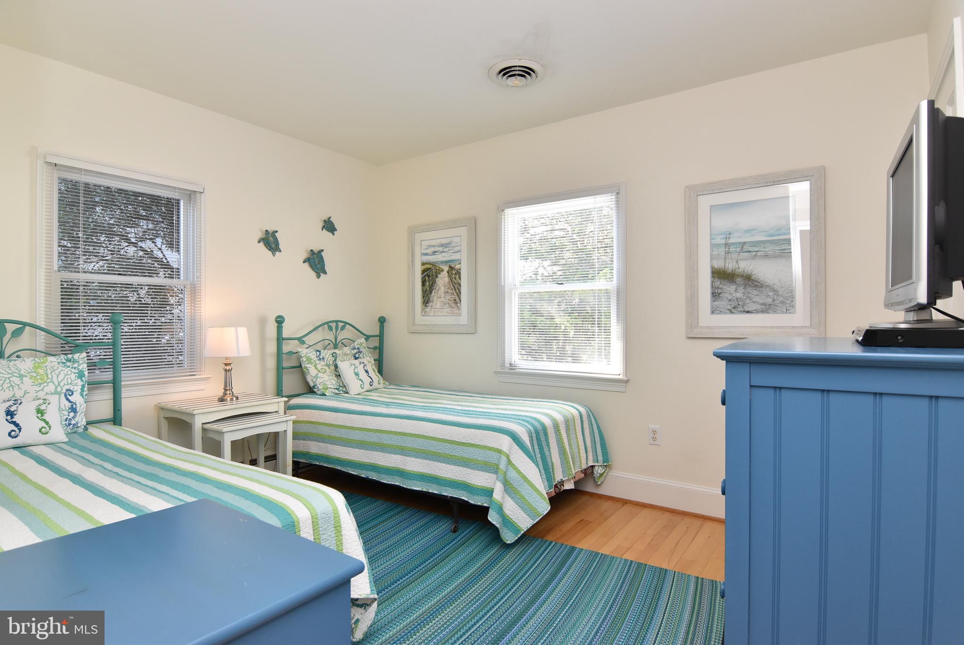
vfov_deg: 67.5
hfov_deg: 90.0
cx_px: 482
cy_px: 322
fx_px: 482
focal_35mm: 18
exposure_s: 1/80
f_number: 6.3
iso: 800
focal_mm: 12
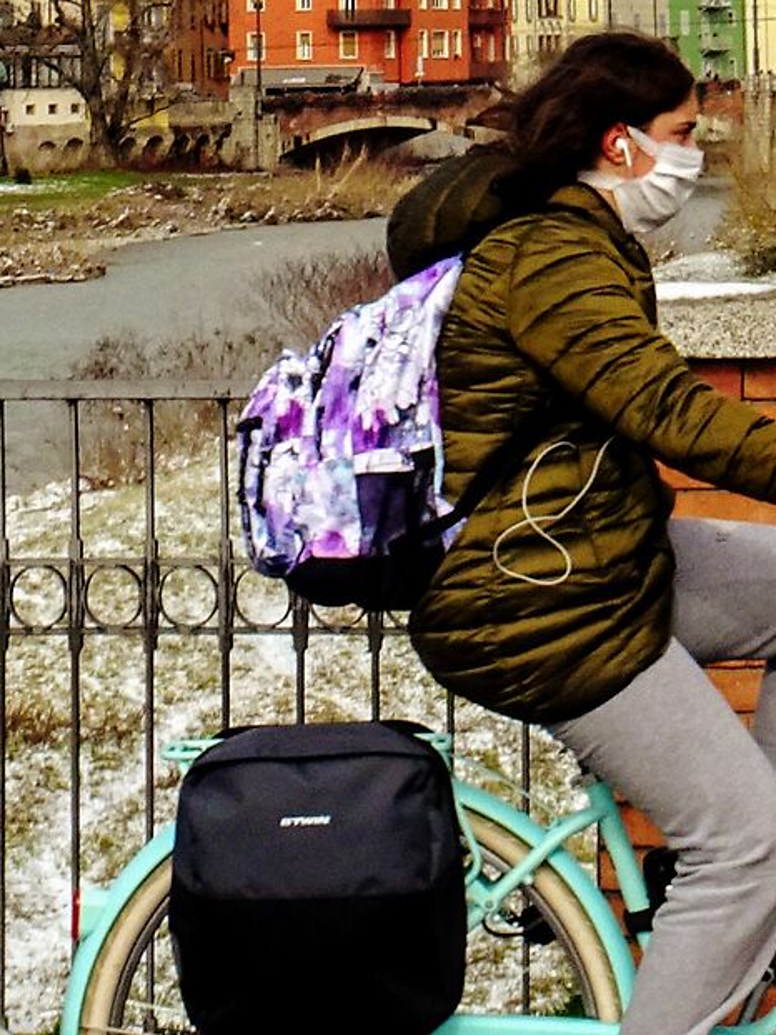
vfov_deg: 8.6
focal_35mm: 224
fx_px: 6693
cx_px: 481
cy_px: -563
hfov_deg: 6.6
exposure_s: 1/800
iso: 80
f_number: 4.5
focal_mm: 9.87
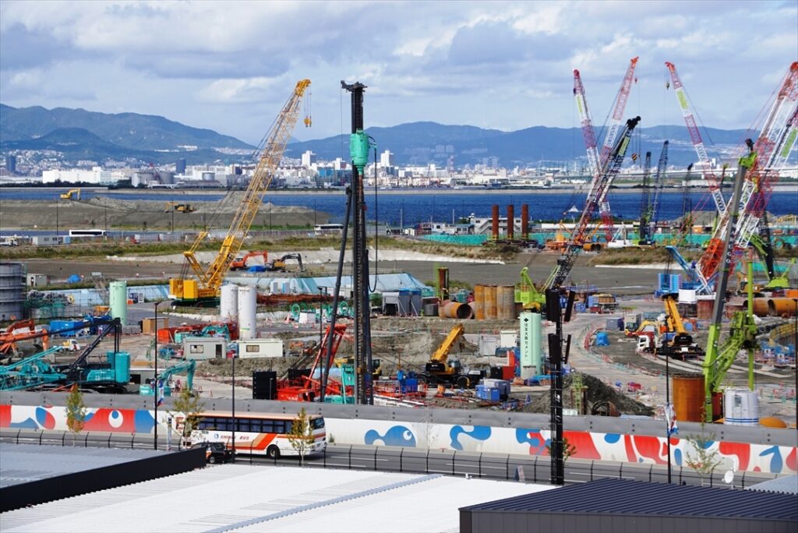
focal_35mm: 105
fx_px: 2329
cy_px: 266
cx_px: 399
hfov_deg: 19.4
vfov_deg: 13.1
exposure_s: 1/320
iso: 100
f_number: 8
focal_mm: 70
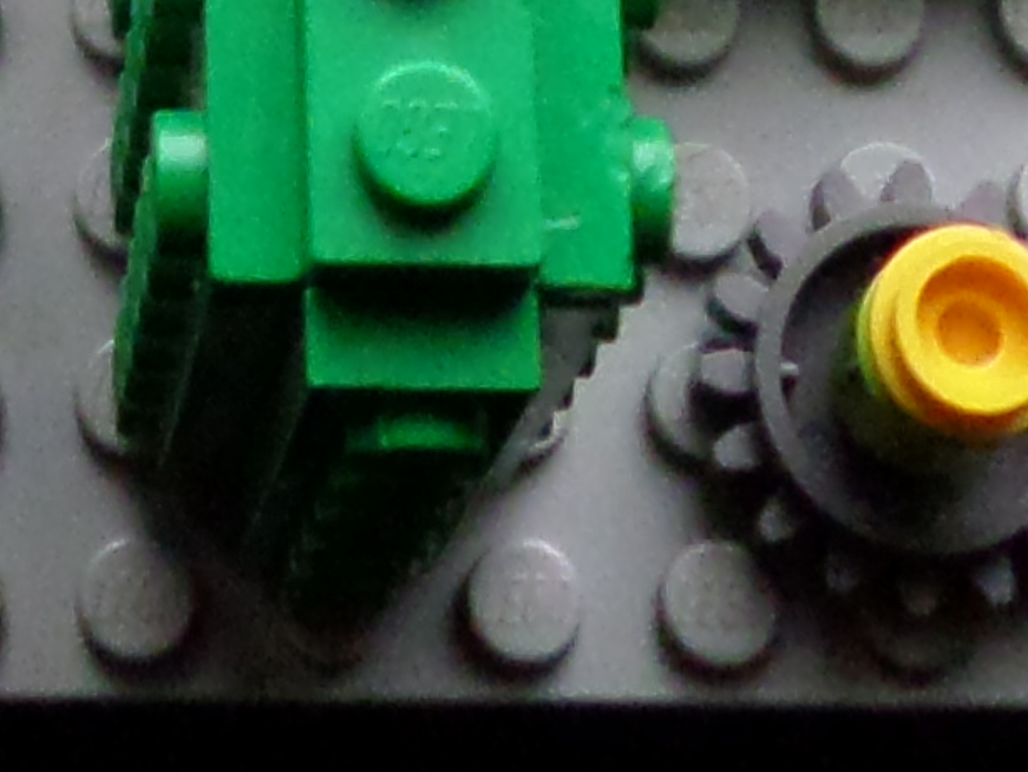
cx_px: -275
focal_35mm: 180
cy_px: -1661
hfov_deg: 10.8
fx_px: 5348
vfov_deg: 7.2
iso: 240
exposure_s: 1/20
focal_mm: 4.3
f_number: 3.1
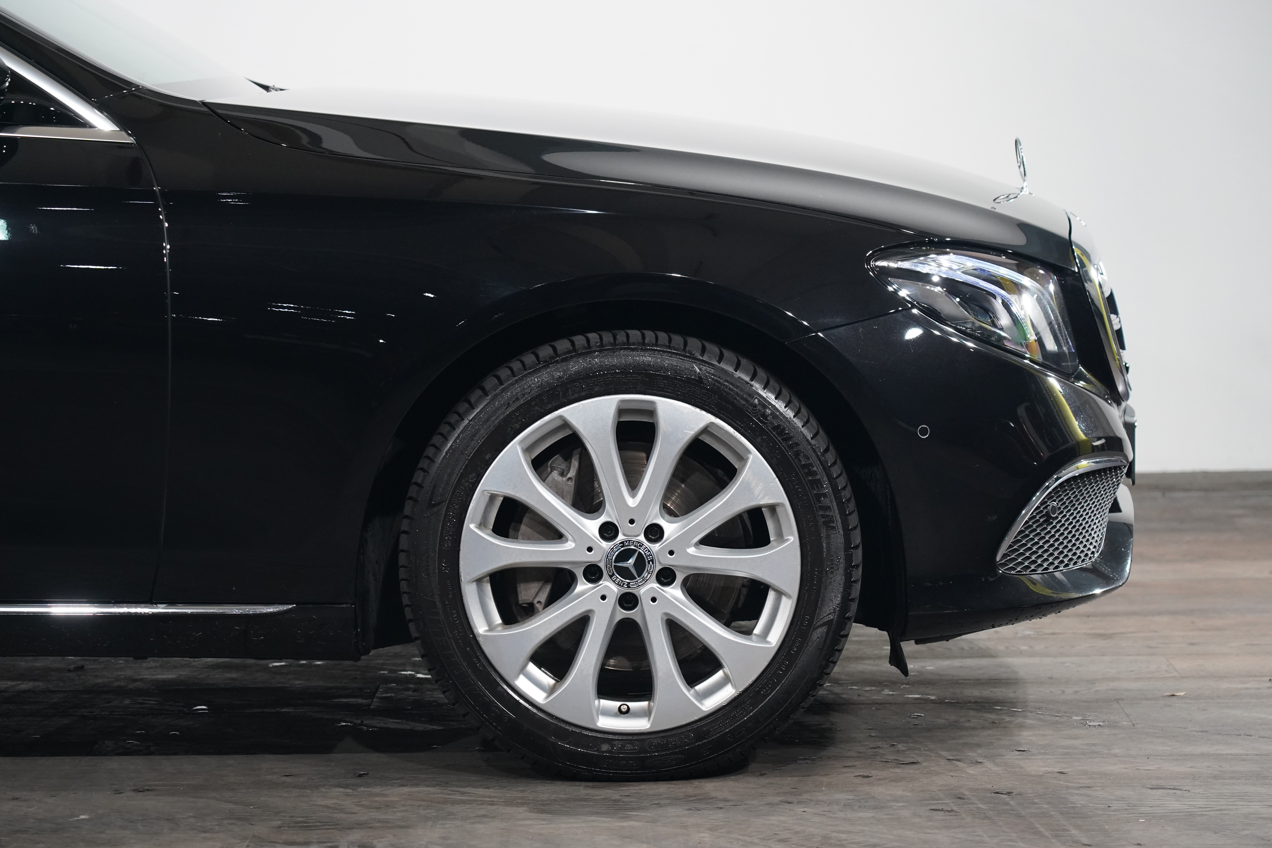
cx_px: 636
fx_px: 3710
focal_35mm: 105
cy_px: 424
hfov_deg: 19.5
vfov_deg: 13.0
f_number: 5.6
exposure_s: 1/50
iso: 4000
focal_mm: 105
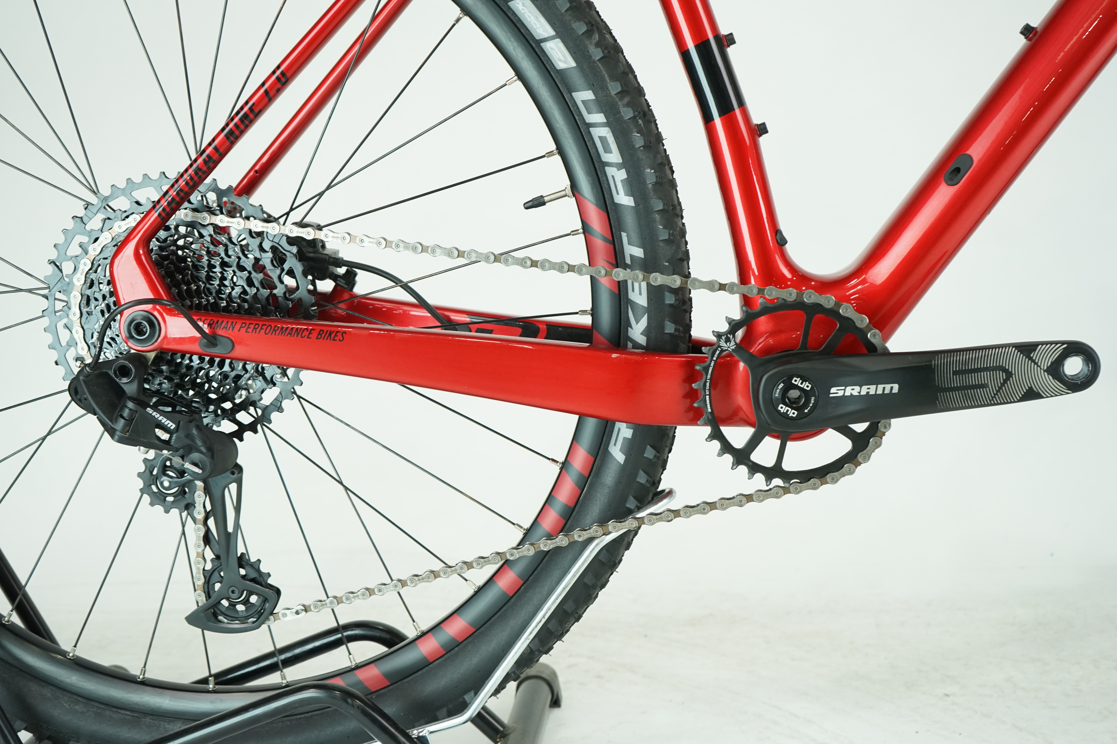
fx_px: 1303
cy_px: 372
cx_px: 558
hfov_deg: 46.4
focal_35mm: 42
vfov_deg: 31.9
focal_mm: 42
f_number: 5.6
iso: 1600
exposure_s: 1/200
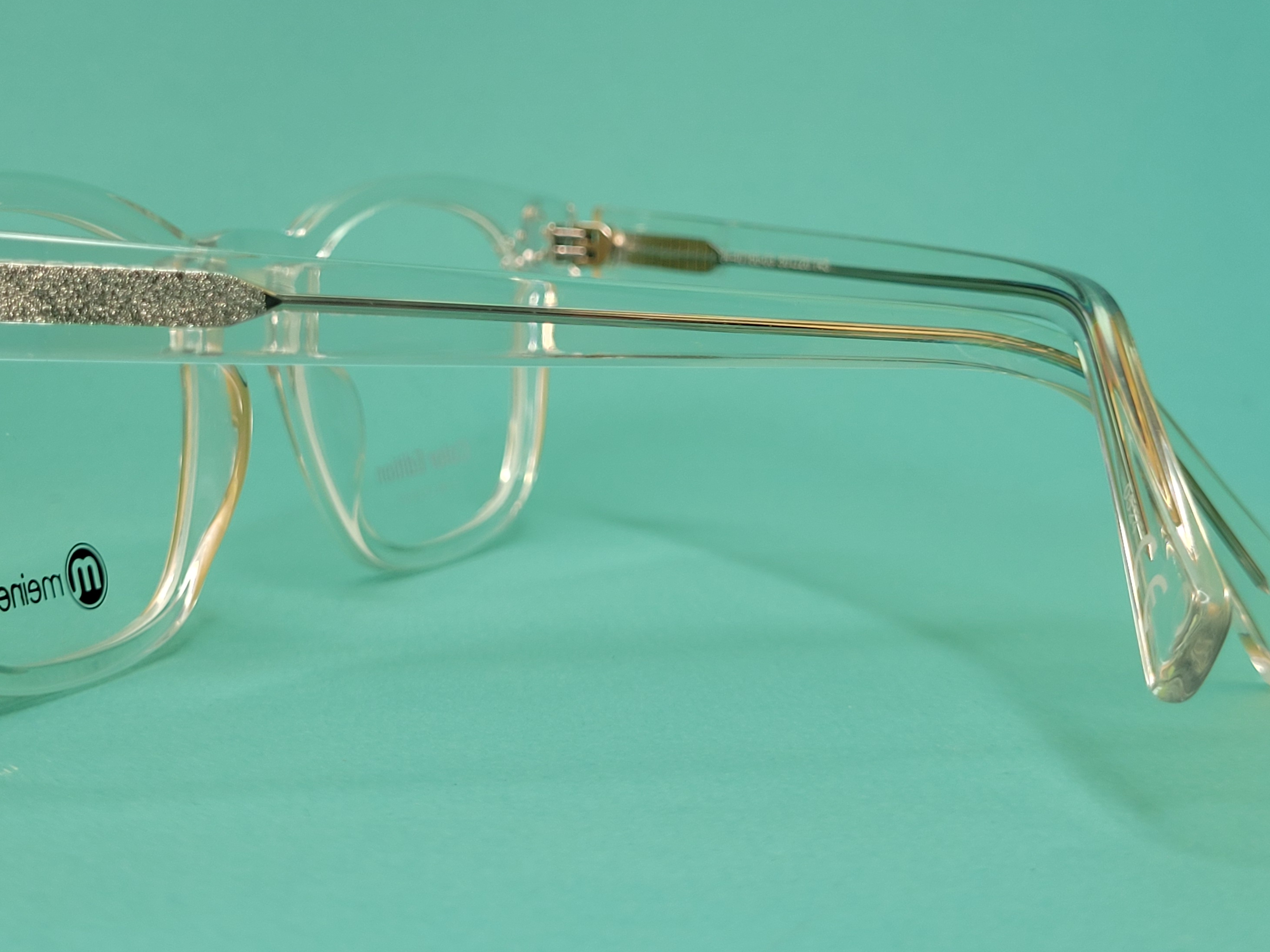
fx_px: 1321
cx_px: 550
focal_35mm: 36
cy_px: 332
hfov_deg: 51.2
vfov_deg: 39.3
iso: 50
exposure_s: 1/100
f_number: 1.8
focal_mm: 5.4
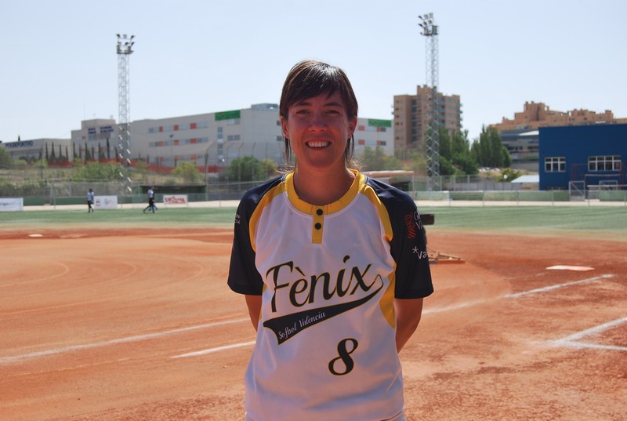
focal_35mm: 51
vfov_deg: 26.6
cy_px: 210
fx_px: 890
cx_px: 314
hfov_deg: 38.8
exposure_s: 1/250
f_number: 8
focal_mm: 34
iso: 100
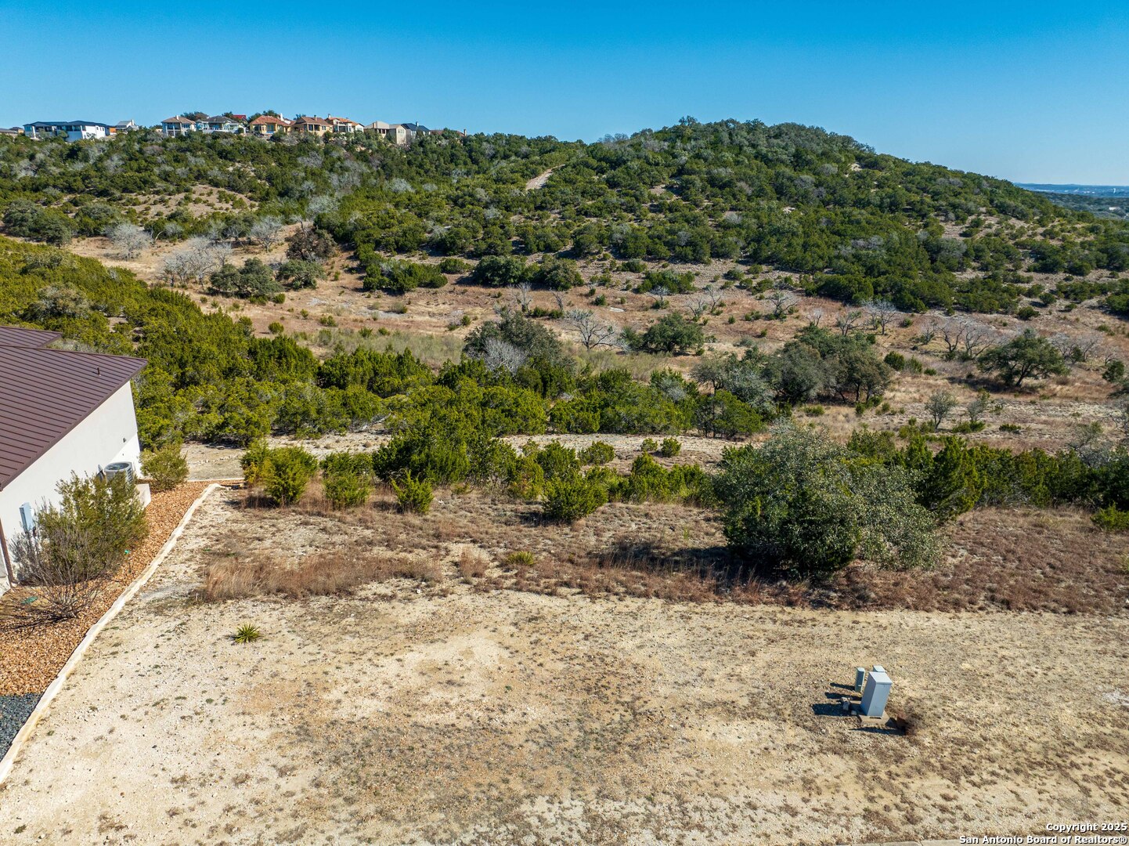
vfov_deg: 56.8
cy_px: 423
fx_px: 782
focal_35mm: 24
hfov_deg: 71.6
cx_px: 564
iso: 110
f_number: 2.8
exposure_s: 1/2500
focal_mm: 12.29
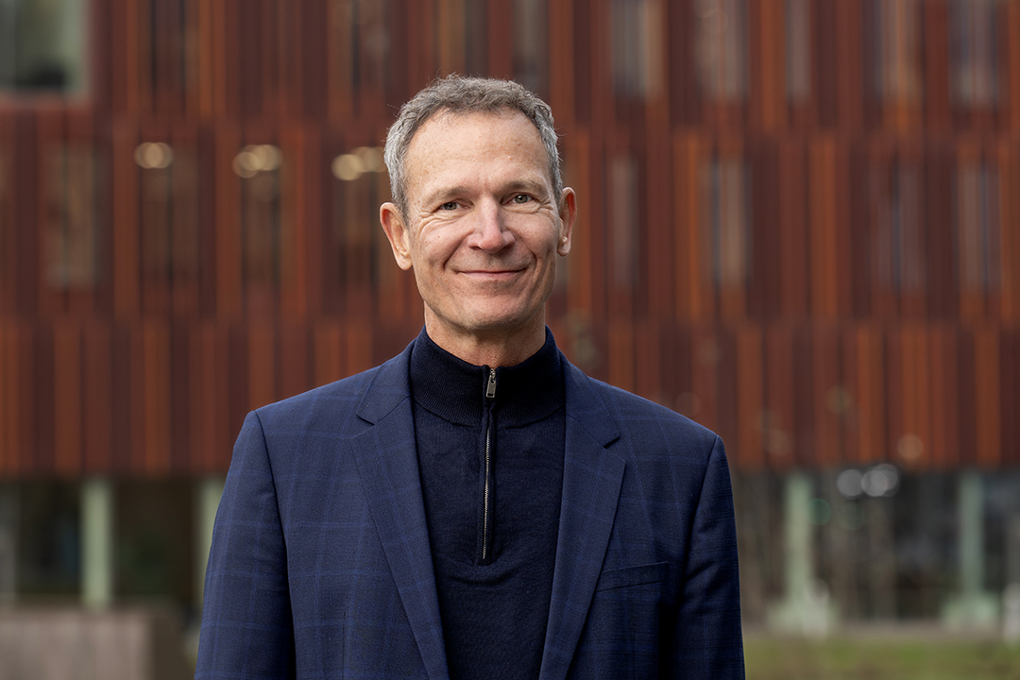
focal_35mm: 122
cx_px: 510
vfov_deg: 11.2
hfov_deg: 16.8
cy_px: 340
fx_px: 3456
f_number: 4.5
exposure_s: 1/400
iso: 1250
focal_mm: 122
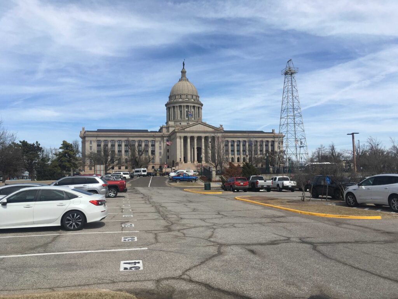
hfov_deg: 61.7
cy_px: 150
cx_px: 199
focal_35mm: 29
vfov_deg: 48.2
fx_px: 333
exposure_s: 1/1876
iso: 25
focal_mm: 4.15
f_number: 2.2
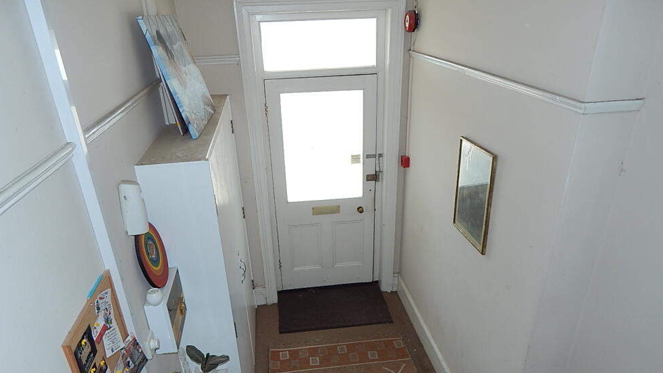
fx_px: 439
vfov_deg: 45.3
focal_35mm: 25
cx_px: 332
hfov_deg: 74.1
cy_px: 248
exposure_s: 1/30
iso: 125
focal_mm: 4
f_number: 3
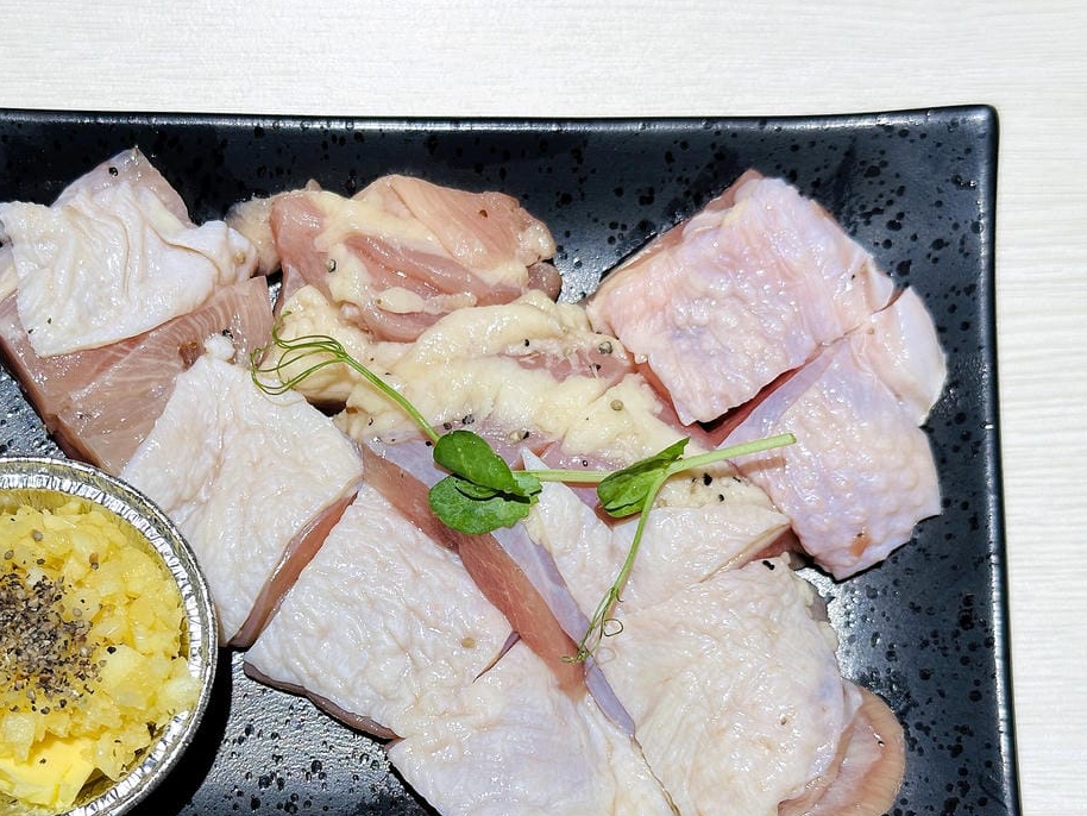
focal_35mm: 63
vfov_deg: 23.2
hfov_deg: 30.6
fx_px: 1979
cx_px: 396
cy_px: 527
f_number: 1.78
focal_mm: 6.86
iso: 64
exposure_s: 1/120
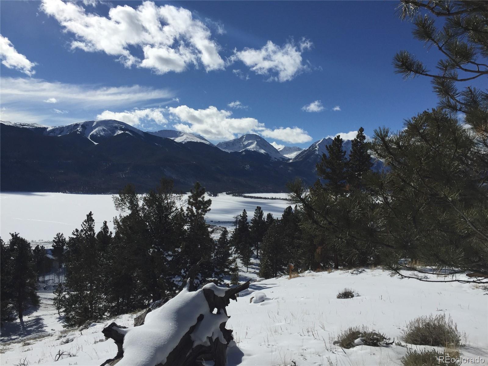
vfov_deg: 48.2
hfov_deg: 61.7
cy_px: 183
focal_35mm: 29
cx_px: 244
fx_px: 409
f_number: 2.2
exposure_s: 1/7937
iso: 32
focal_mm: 4.15
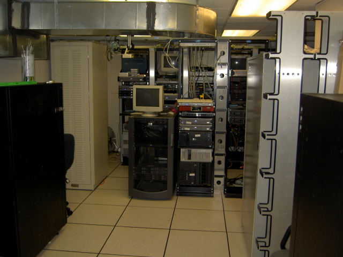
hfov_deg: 54.0
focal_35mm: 34
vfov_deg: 41.8
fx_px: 337
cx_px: 172
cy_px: 128
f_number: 2.8
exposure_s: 1/60
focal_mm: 5.6
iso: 50
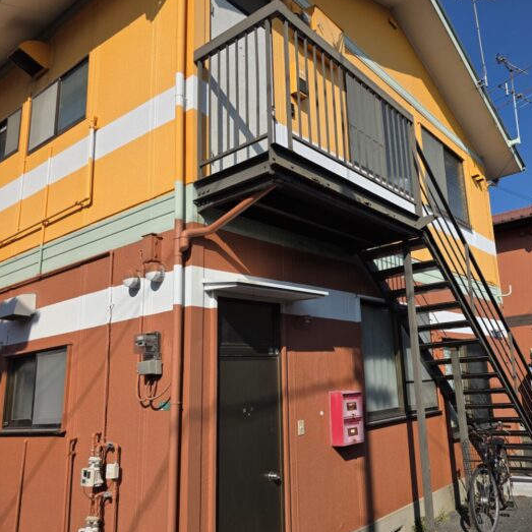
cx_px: 365
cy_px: 262
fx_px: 487
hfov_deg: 55.8
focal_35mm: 28
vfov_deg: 57.3
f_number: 1.7
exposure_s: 1/7944
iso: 80
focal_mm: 6.3
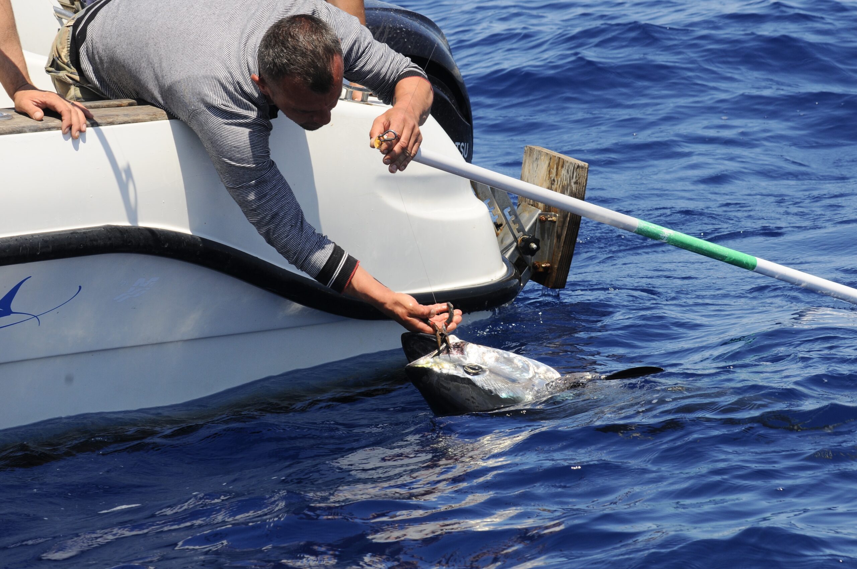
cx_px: 428
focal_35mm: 202
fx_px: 4814
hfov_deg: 10.2
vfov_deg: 6.8
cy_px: 284
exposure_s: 1/320
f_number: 9
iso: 200
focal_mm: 135
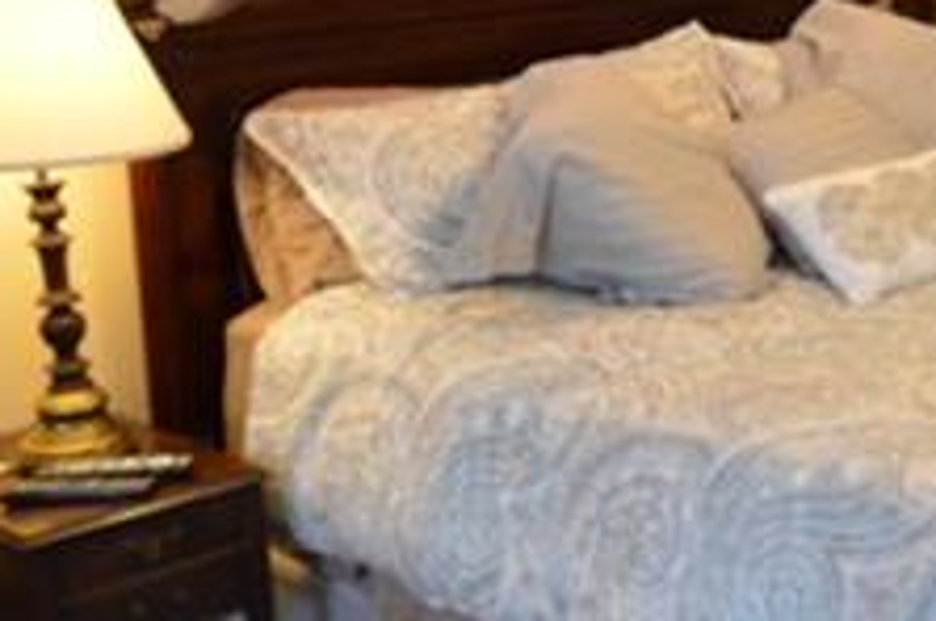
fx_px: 1791
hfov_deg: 27.1
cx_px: 999
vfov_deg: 19.6
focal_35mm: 69
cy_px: 168
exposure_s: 1/60
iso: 720
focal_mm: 10
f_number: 3.5
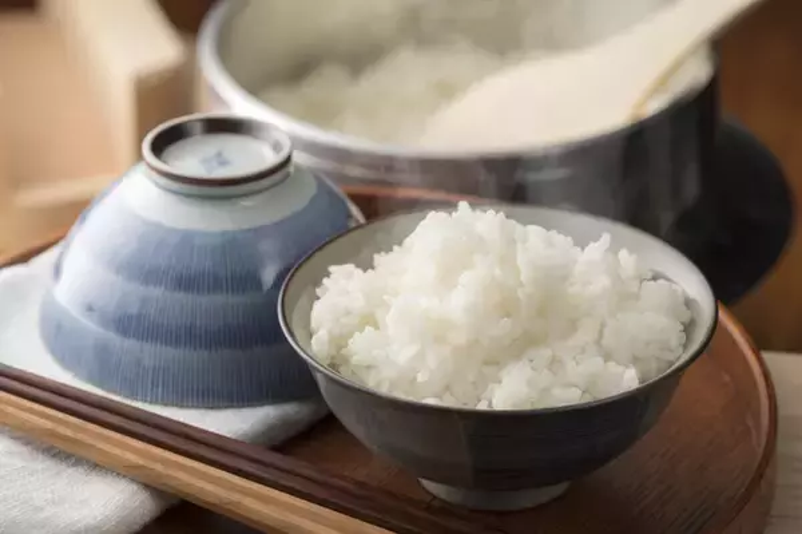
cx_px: 401
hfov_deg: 19.5
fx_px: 2337
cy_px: 267
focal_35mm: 105
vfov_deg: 13.0
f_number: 9
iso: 100
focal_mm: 105
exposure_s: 1/125
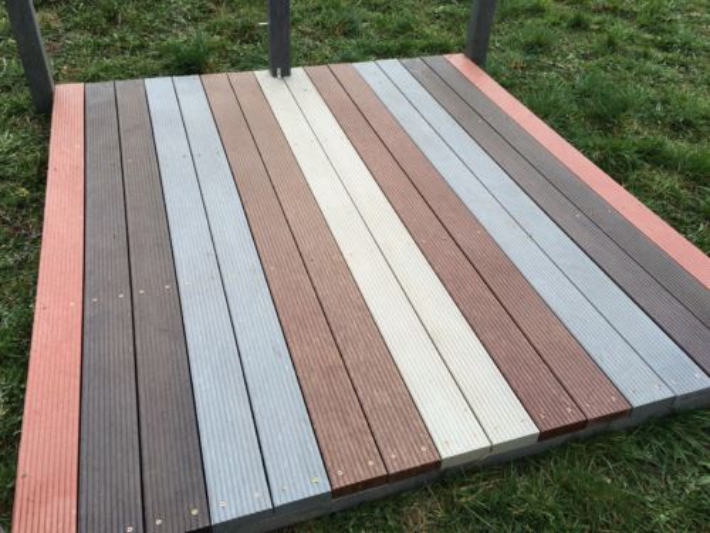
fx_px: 595
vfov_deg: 48.2
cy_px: 266
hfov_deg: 61.7
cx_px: 355
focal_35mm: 29
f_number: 2.2
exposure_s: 1/622
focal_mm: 4.15
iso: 32
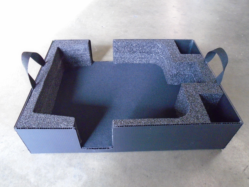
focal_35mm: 26
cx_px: 124
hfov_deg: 67.3
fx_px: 187
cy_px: 94
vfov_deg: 53.1
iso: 800
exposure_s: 1/80
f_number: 3.2
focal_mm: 4.6
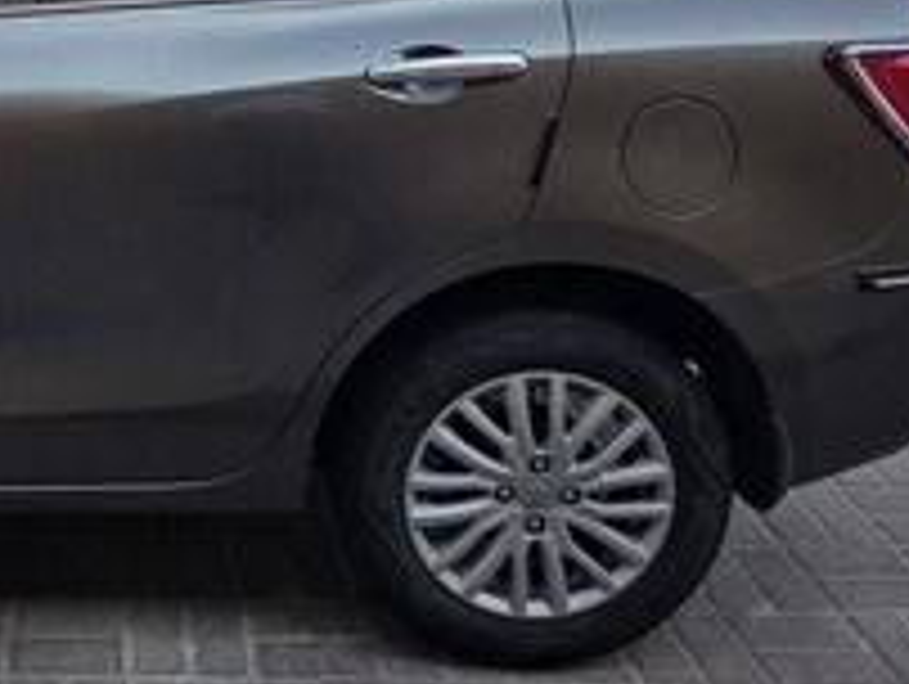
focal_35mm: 52
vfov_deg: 27.0
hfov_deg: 34.3
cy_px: 56
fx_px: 1367
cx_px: 52
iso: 80
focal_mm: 6.3
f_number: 1.7
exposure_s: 1/4650
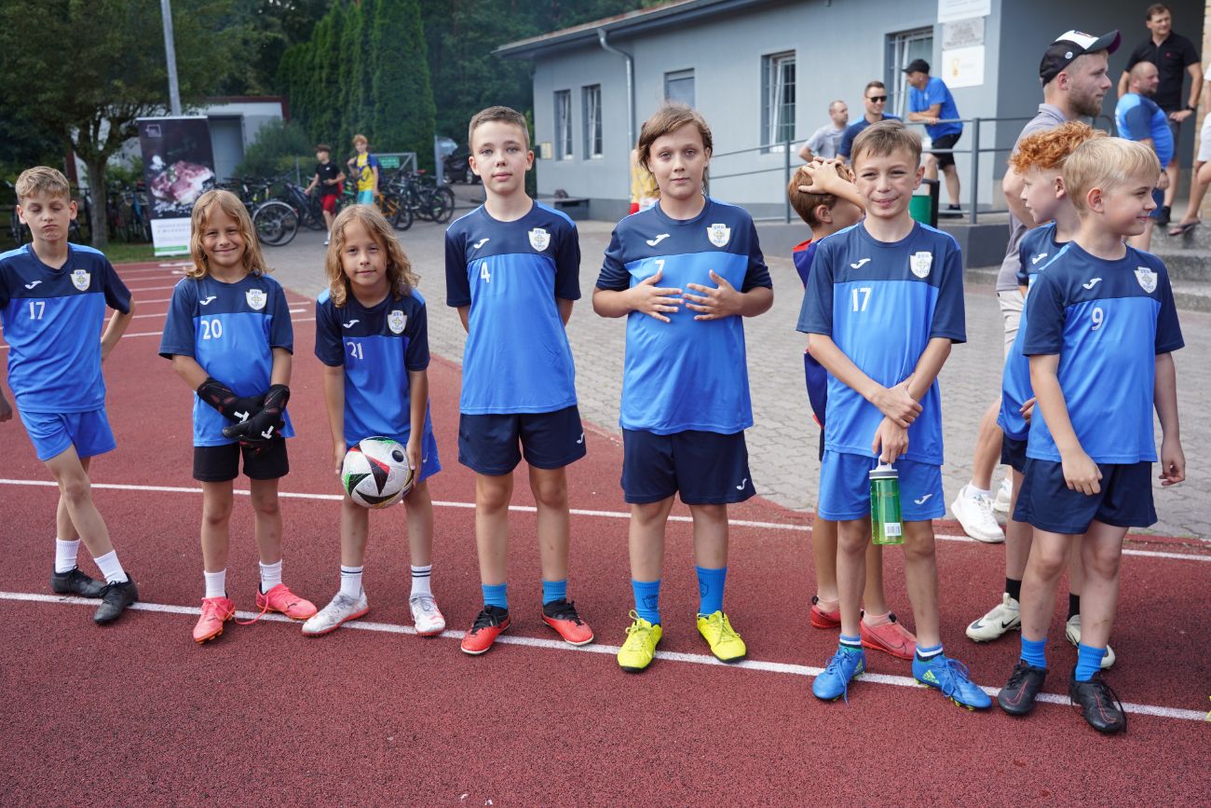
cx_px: 606
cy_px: 404
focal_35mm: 33
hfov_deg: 57.2
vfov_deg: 40.0
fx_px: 1110
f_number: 4.5
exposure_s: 1/400
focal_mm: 33
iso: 250
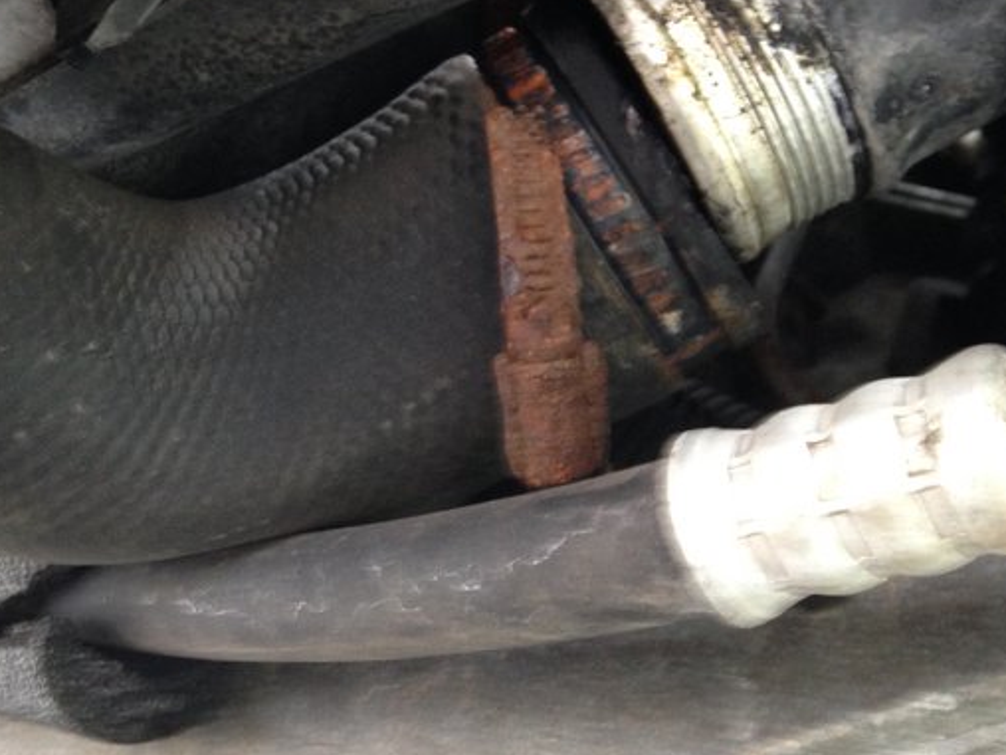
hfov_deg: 36.3
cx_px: 307
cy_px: 351
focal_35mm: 52
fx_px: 1511
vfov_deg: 28.0
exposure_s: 1/20
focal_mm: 4.12
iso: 200
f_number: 2.4
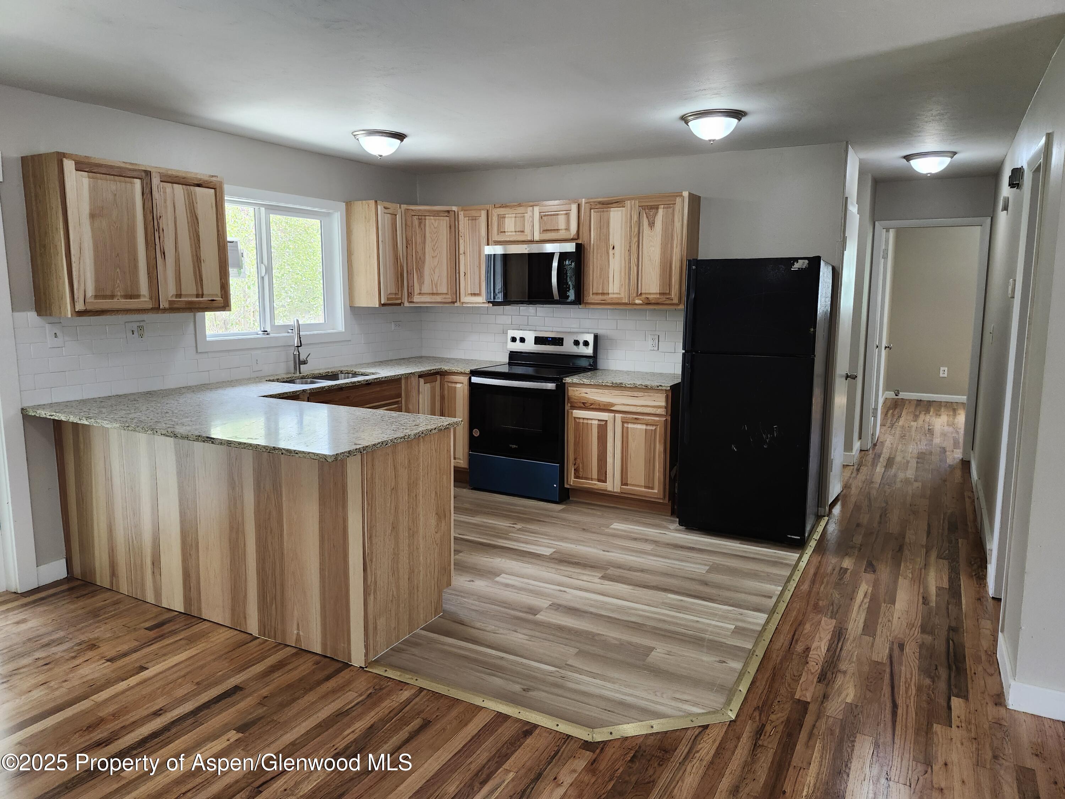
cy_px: 400
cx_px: 532
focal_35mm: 23
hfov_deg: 73.9
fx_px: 708
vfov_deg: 58.9
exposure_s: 1/180
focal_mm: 5.54
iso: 200
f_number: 1.8
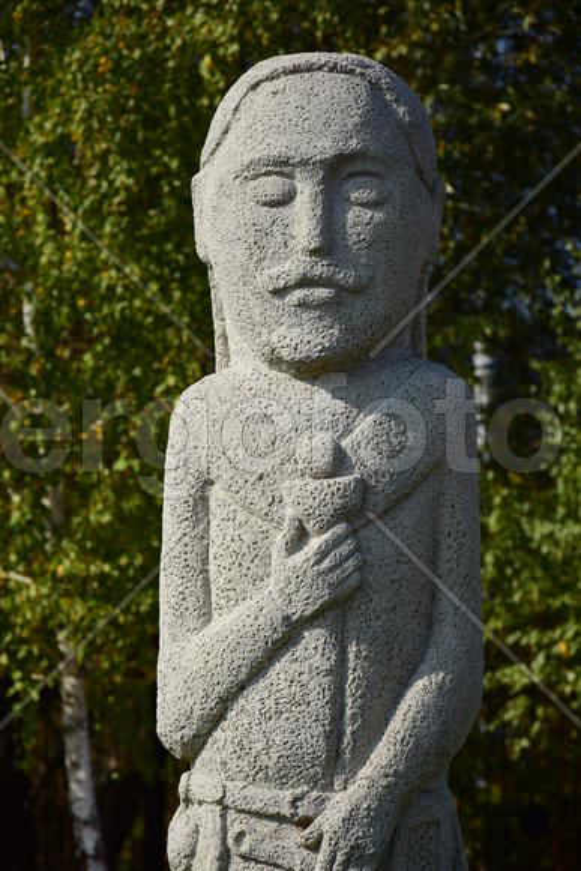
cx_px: 290
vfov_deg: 13.0
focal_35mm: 158
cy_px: 436
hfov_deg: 8.7
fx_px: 3810
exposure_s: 1/500
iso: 100
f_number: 5.6
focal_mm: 105
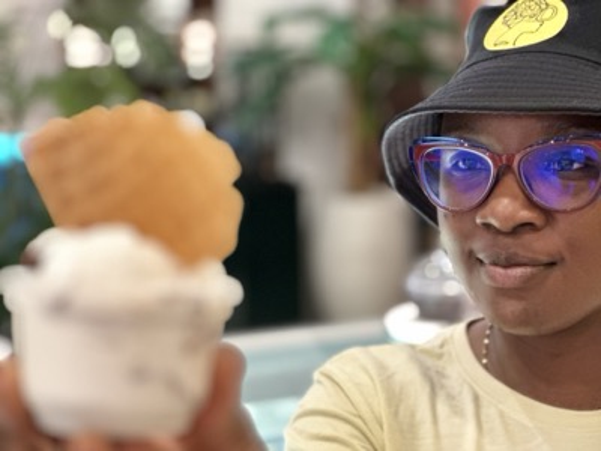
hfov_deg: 25.3
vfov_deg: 19.1
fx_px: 1337
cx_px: 300
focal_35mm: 77
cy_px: 226
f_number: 2.8
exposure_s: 1/14
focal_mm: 9
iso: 500
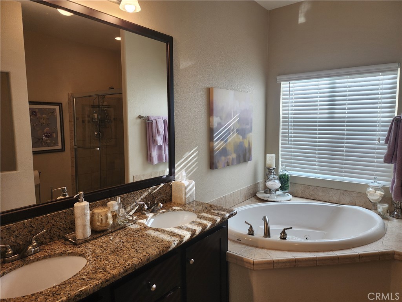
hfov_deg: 73.9
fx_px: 267
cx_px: 201
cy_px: 151
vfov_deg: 58.9
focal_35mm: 23
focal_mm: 6.4
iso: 64
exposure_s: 1/120
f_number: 1.8
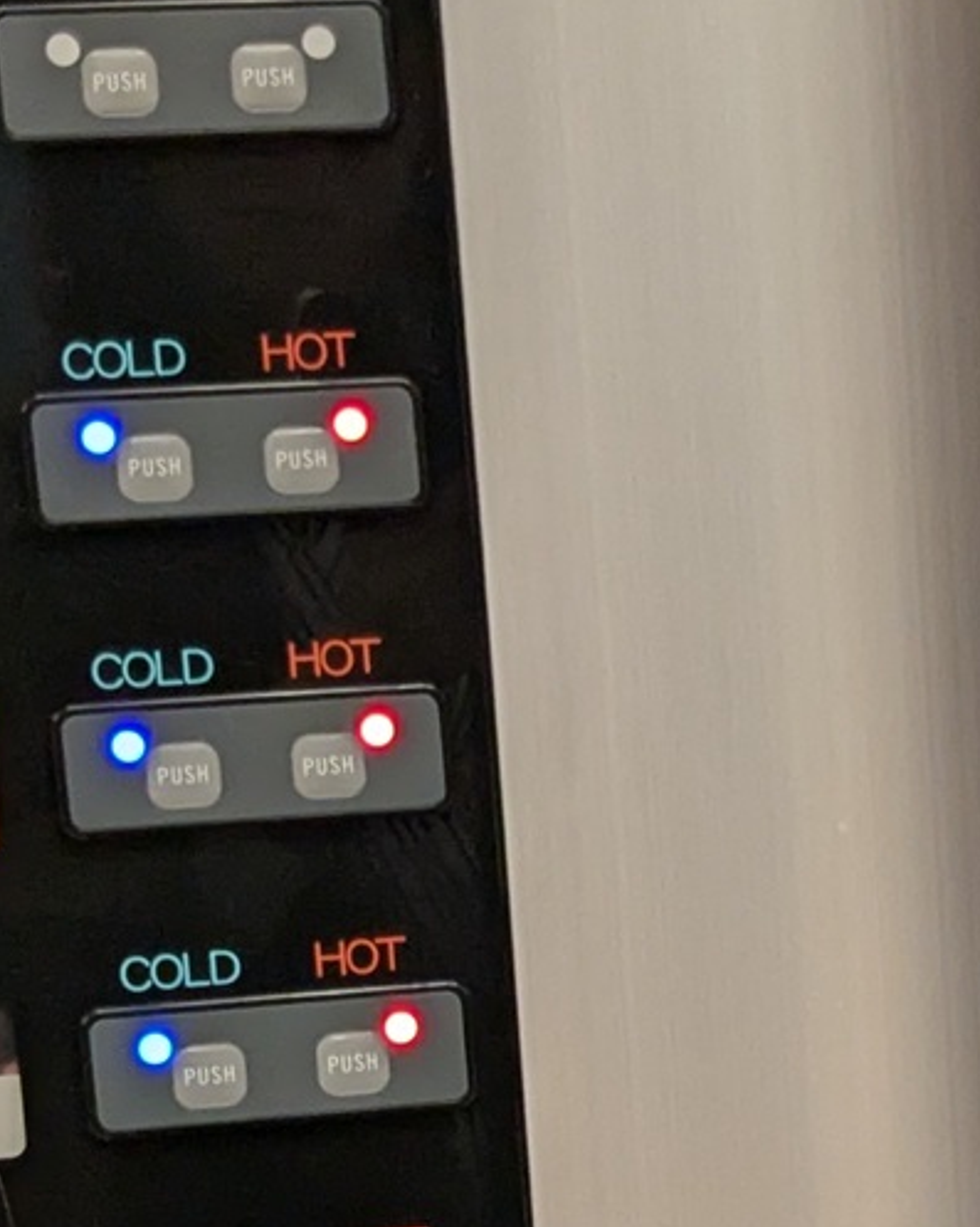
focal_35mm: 107
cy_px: 847
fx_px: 3883
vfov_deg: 17.9
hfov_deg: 13.9
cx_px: 1234
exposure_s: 1/120
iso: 362
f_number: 1.73
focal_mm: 4.38
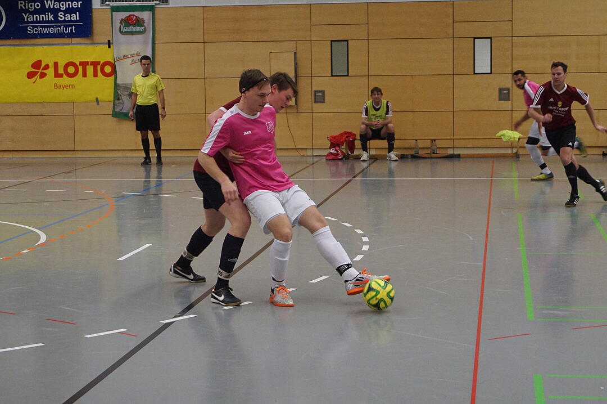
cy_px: 202
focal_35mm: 82
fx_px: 1390
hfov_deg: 24.6
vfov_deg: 16.5
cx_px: 304
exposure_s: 1/160
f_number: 5.6
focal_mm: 55
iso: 3200
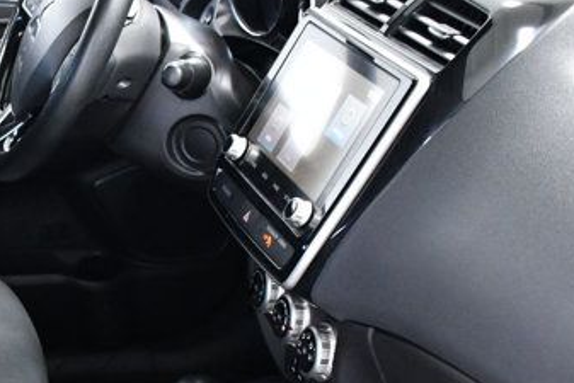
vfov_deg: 16.5
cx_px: -32
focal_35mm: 82
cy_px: 323
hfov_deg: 23.5
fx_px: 1308
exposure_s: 1/80
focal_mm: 18
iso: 2500
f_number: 4.5
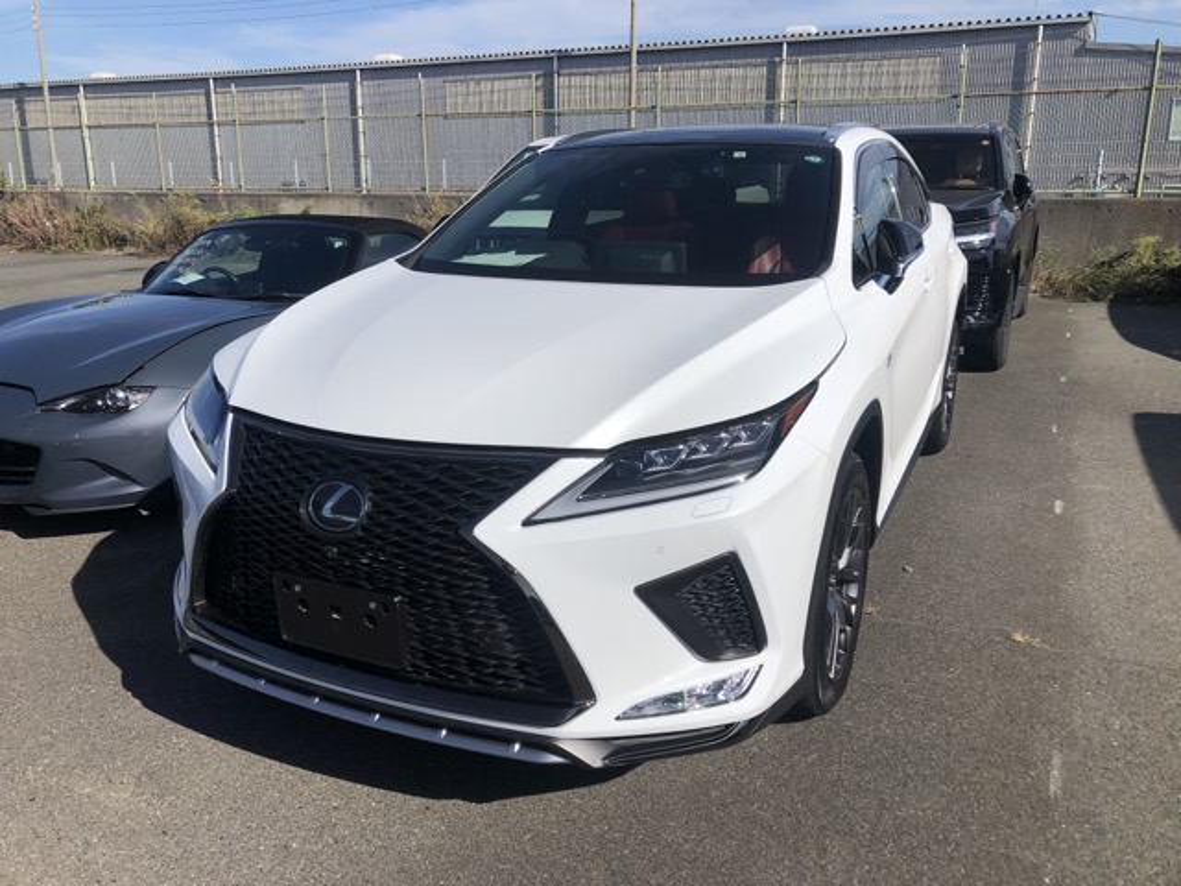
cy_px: 443
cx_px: 590
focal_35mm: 28
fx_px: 955
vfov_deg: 49.7
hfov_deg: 63.4
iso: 25
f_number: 1.8
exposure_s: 1/4808
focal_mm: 3.99
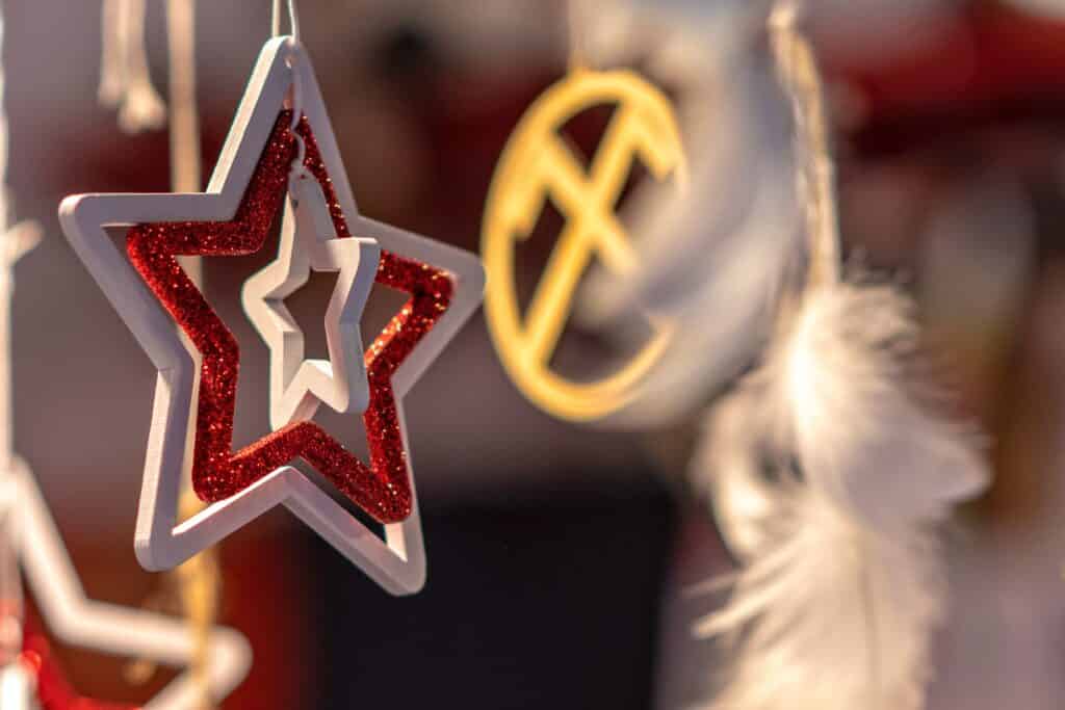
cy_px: 355
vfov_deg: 6.8
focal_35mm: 202
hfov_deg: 10.2
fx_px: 5991
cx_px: 532
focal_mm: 135
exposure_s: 1/250
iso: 320
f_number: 3.5
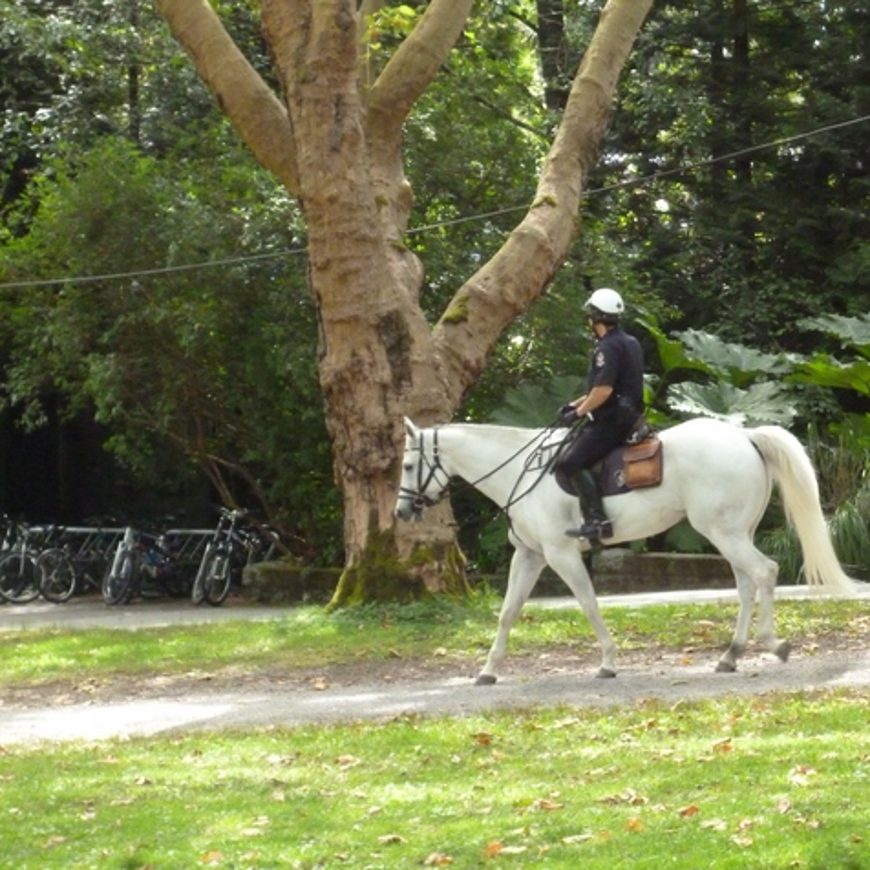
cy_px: 433
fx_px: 3782
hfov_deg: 13.1
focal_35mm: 133
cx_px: 570
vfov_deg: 13.1
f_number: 6.5
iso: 800
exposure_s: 1/125
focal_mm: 20
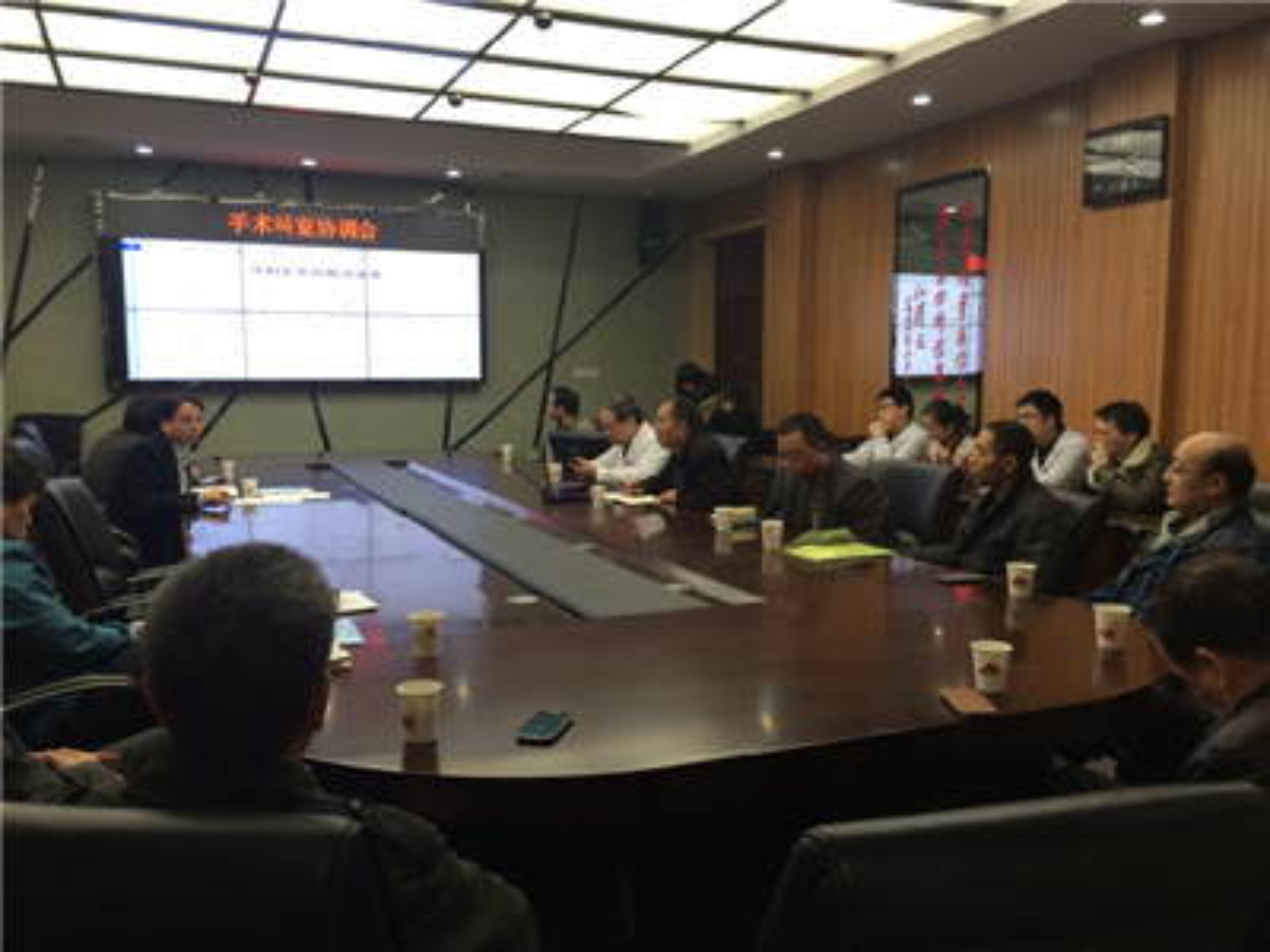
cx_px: 635
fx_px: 1101
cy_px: 476
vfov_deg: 46.8
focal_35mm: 30
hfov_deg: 60.0
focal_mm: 4.12
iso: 40
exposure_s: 1/30
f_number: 2.2
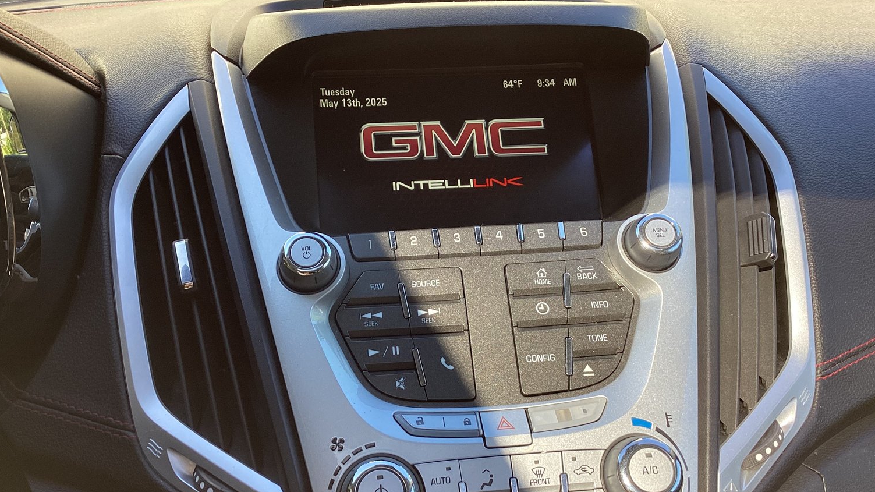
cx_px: 438
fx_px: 789
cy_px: 301
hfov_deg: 58.0
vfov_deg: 34.5
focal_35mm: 34
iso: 32
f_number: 2.4
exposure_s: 1/100
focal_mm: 3.3
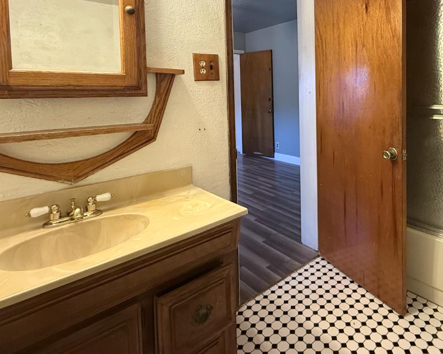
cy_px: 104
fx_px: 288
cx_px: 300
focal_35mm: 22
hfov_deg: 72.5
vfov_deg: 60.8
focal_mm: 2.22
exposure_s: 1/120
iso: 640
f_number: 2.2
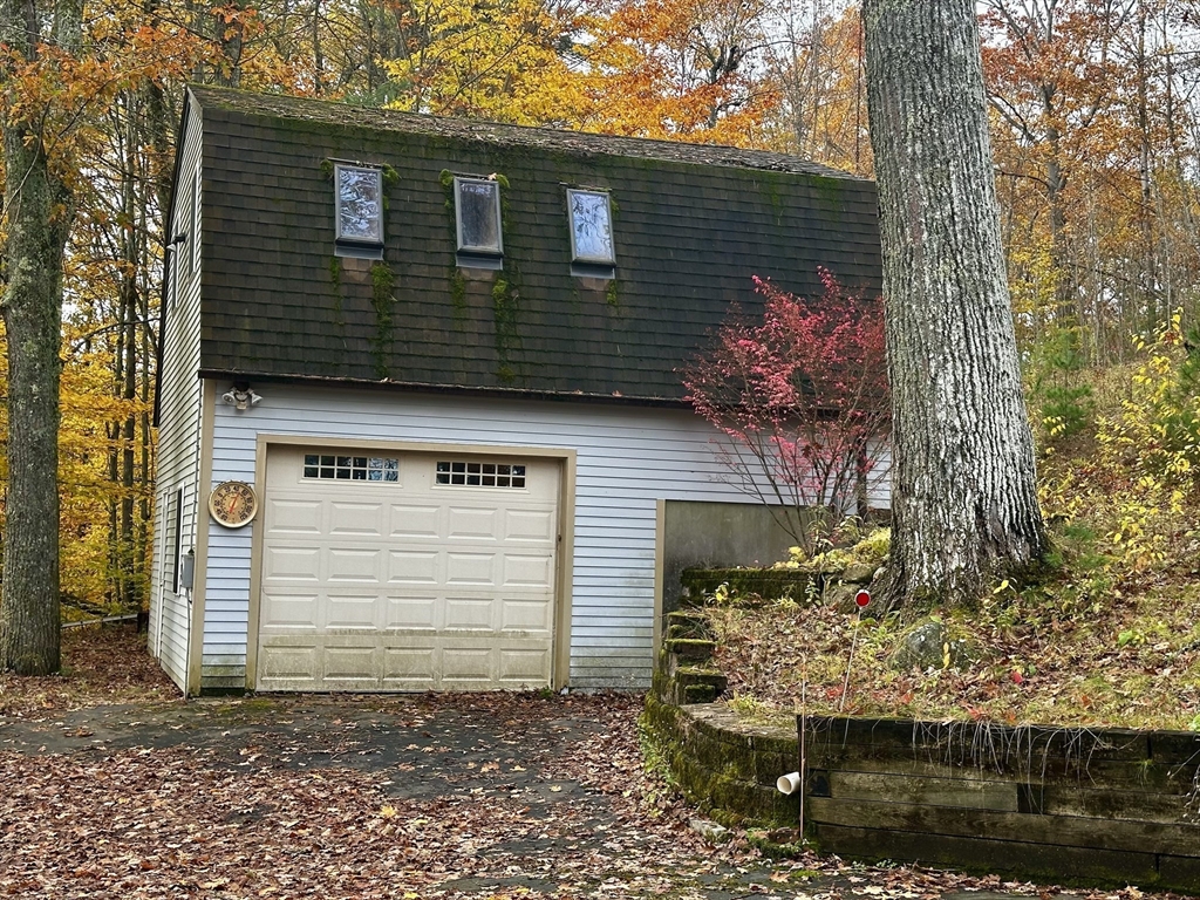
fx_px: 1664
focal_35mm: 48
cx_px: 600
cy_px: 450
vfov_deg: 30.3
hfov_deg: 39.7
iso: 64
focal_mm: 6.86
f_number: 1.78
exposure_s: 1/240
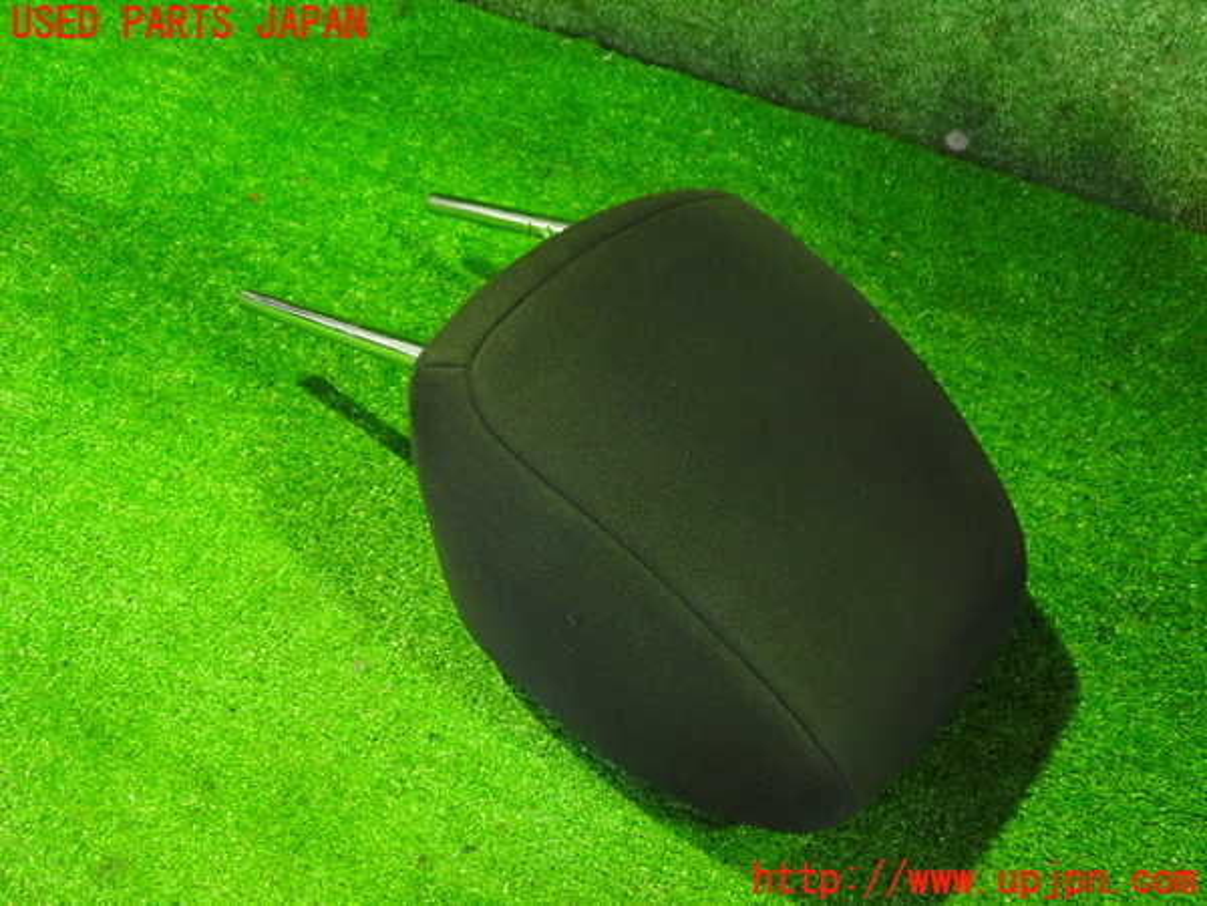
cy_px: 453
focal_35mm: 30
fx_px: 1046
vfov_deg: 46.8
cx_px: 604
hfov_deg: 60.0
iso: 800
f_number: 2.3
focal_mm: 5.4
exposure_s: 1/20
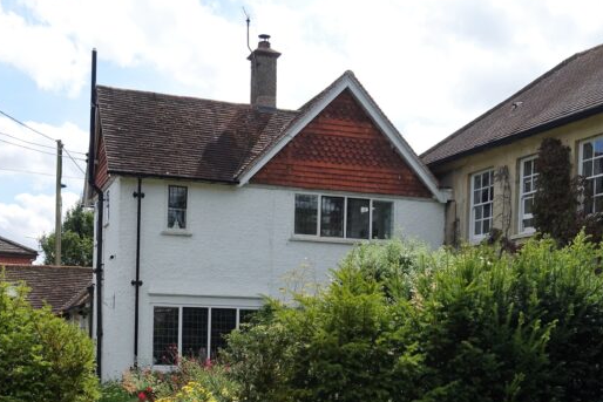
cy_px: 222
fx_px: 469
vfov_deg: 46.4
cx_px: 282
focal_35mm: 28
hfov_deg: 65.4
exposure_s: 1/125
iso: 125
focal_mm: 8.8
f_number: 4
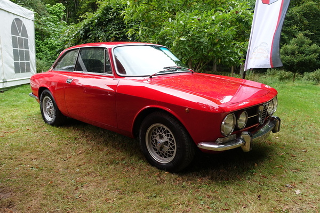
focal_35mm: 29
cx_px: 160
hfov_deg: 63.7
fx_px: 258
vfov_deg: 45.0
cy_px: 106
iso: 125
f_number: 3.5
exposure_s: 1/80
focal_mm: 10.81
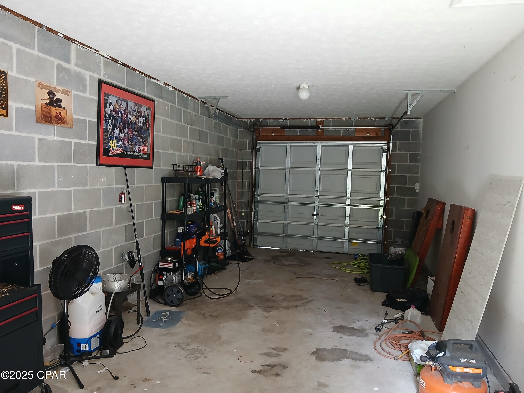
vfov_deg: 53.1
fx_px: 394
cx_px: 262
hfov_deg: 67.3
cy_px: 196
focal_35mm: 26
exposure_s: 1/40
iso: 200
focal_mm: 3.98
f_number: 1.8
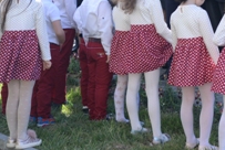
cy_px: -62
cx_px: 182
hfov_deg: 16.1
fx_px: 789
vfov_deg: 10.6
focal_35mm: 126
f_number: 5.6
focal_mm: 40
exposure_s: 1/320
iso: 400
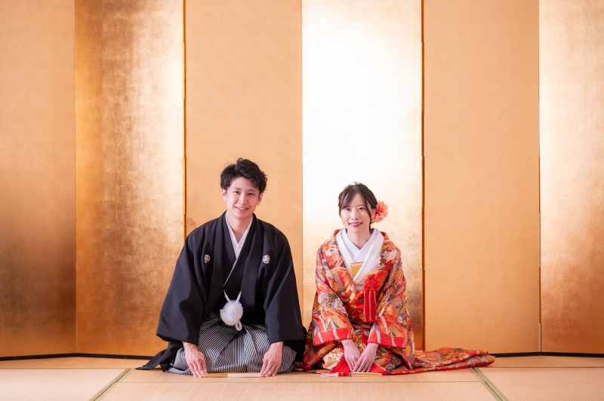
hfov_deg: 17.1
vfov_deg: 11.4
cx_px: 302
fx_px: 2012
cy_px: 200
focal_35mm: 120
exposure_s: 1/125
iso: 500
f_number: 5
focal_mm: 120
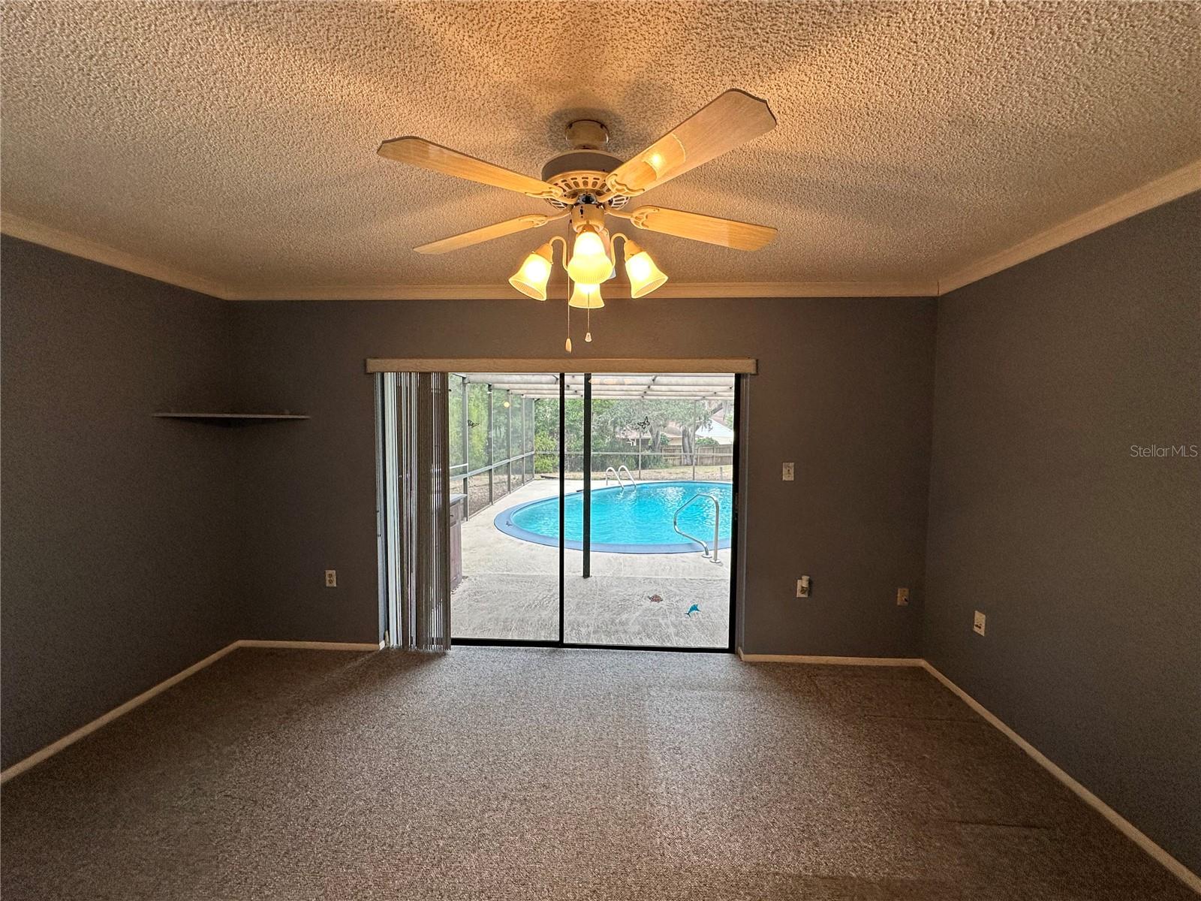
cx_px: 600
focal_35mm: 14
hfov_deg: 102.1
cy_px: 450
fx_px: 486
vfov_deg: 85.7
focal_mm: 2.22
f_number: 2.2
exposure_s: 1/120
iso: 160
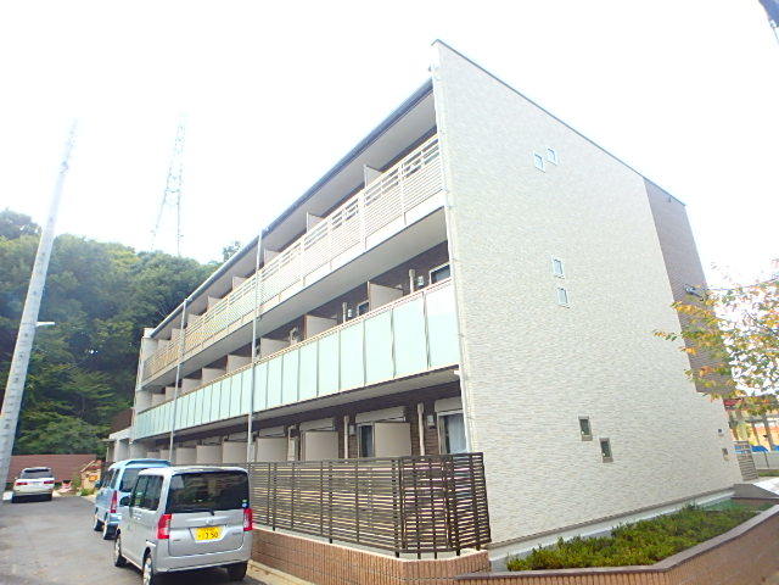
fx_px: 473
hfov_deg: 79.0
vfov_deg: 63.4
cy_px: 292
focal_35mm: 21
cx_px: 390
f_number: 3.5
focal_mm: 3.7
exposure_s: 1/200
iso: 125
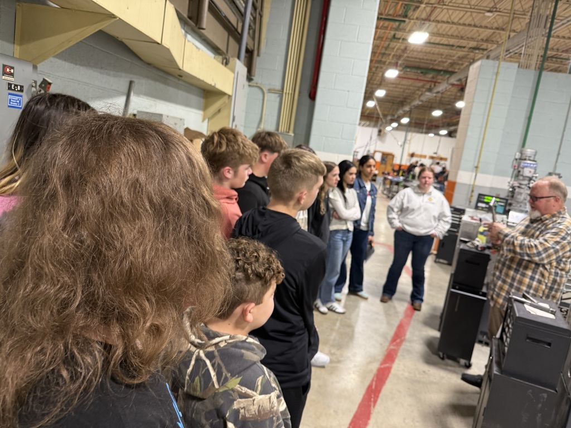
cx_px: 286
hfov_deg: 71.6
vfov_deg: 56.8
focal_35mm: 24
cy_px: 214
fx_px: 396
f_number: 1.78
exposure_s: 1/60
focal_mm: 6.76
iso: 160
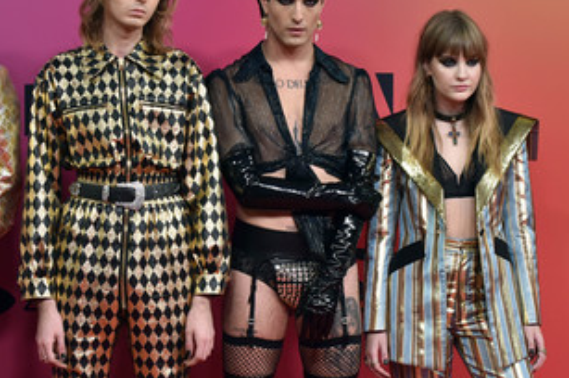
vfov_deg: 13.3
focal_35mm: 103
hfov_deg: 19.8
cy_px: 185
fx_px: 1626
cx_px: 194
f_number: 5.6
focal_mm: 70
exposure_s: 1/200
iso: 2000
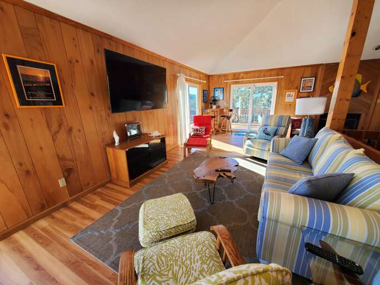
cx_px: 190
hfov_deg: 106.2
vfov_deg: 89.9
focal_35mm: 13
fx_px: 143
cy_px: 142
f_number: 2.2
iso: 50
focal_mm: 1.8
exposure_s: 1/60
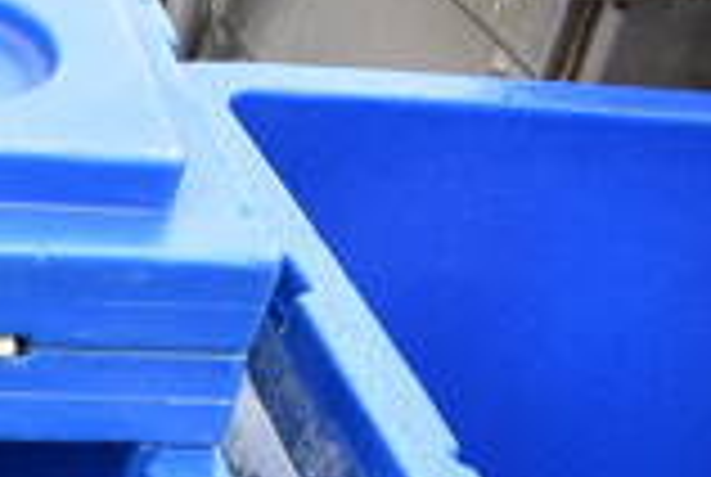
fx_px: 2058
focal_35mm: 104
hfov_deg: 16.0
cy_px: 639
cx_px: -648
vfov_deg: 12.7
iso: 250
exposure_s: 1/125
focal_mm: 18
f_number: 5.6
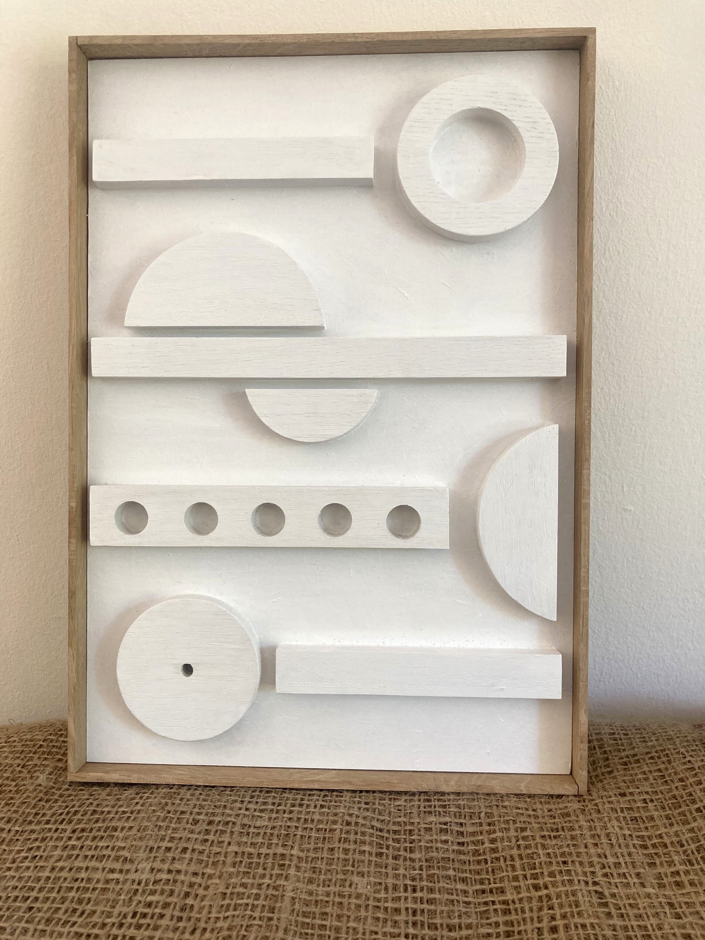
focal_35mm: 28
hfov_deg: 49.7
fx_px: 760
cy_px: 470
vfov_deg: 63.4
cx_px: 352
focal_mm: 3.99
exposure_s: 1/84
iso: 80
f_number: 1.8
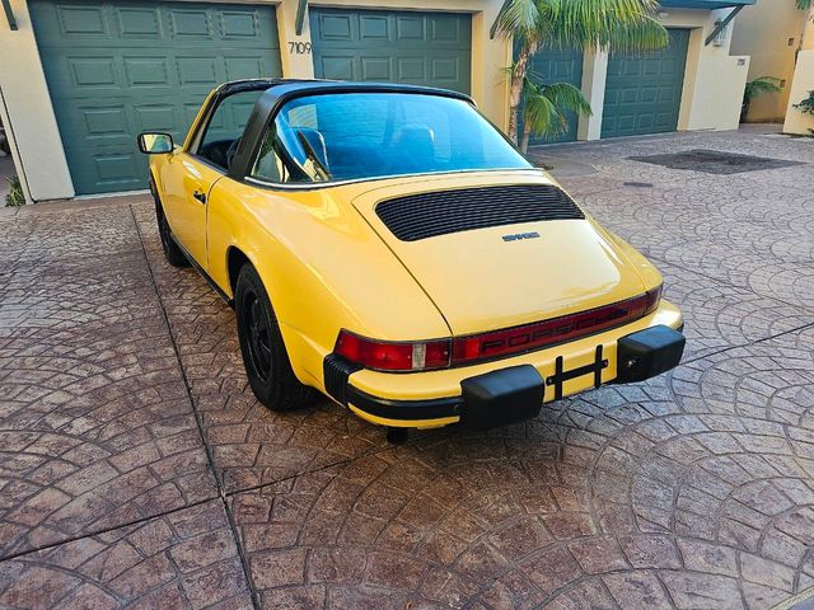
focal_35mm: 23
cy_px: 305
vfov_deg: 58.9
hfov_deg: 73.9
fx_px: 541
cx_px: 407
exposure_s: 1/207
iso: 40
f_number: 1.7
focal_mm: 6.3
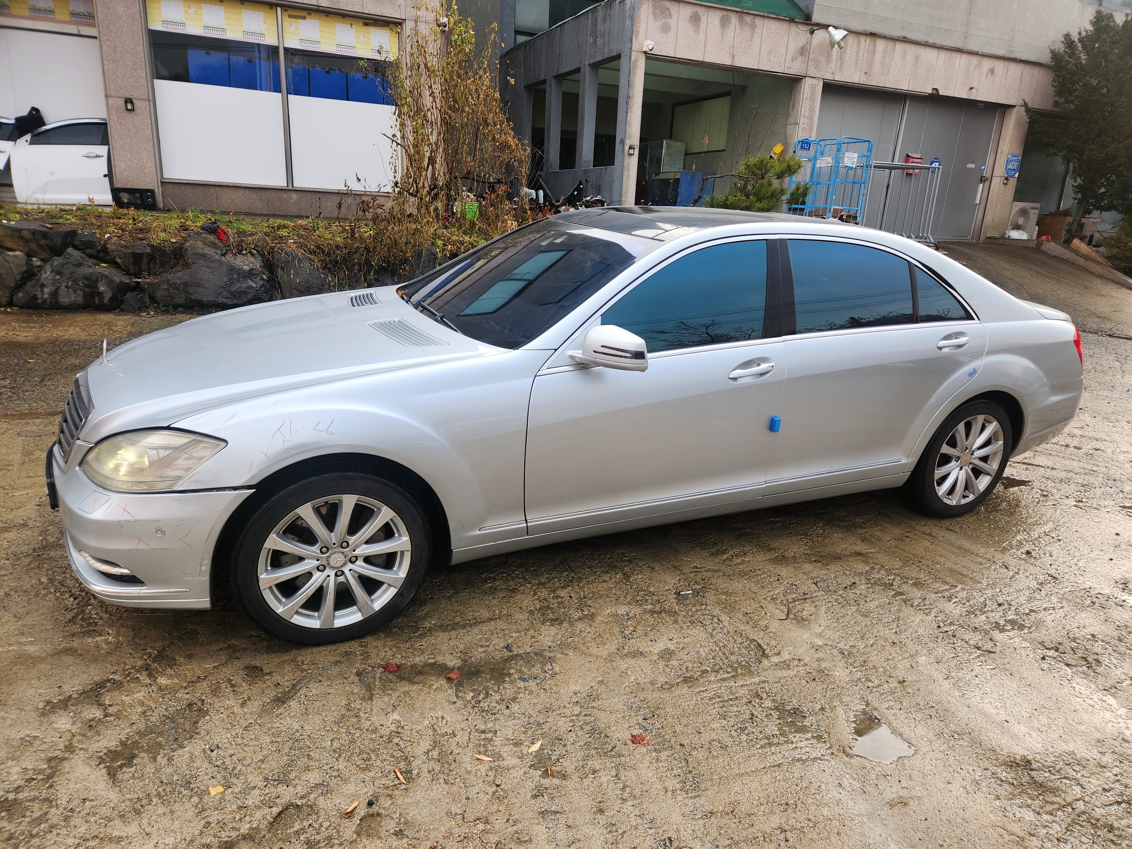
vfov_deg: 58.9
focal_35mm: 23
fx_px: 752
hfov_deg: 73.9
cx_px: 566
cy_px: 424
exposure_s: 1/180
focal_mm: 5.4
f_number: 1.8
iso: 40
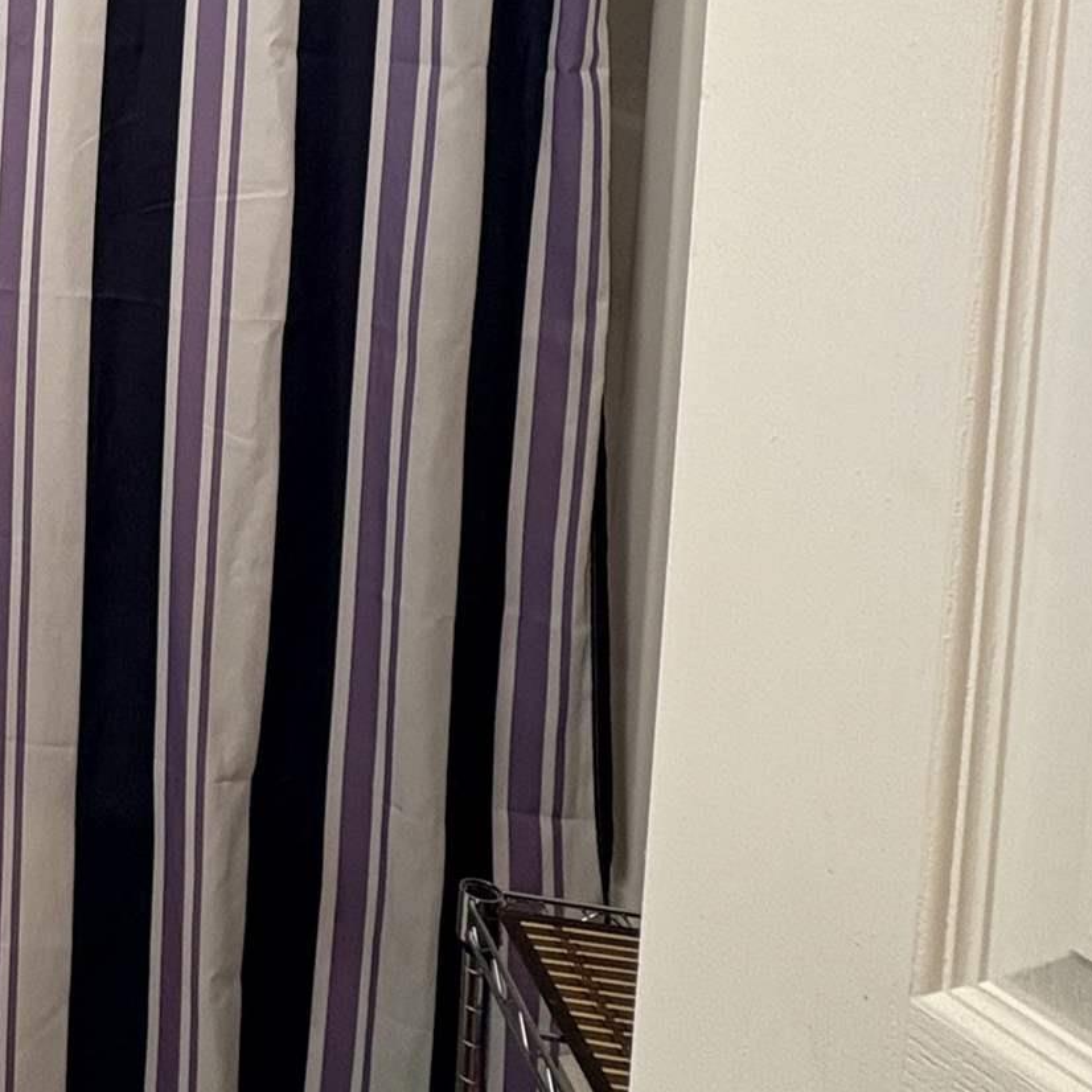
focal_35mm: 46
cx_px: -349
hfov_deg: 29.3
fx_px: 1642
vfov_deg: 33.8
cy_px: 13
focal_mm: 2.22
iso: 160
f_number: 2.2
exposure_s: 1/60
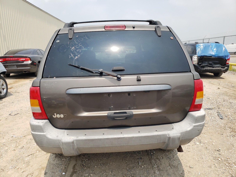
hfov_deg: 67.3
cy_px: 88
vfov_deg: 53.1
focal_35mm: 26
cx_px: 118
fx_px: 177
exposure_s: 1/2500
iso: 50
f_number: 1.5
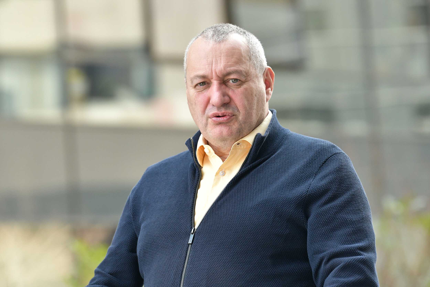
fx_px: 1911
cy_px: 144
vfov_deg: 8.6
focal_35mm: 160
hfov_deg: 12.8
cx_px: 215
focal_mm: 160
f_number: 4
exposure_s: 1/1000
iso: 2000
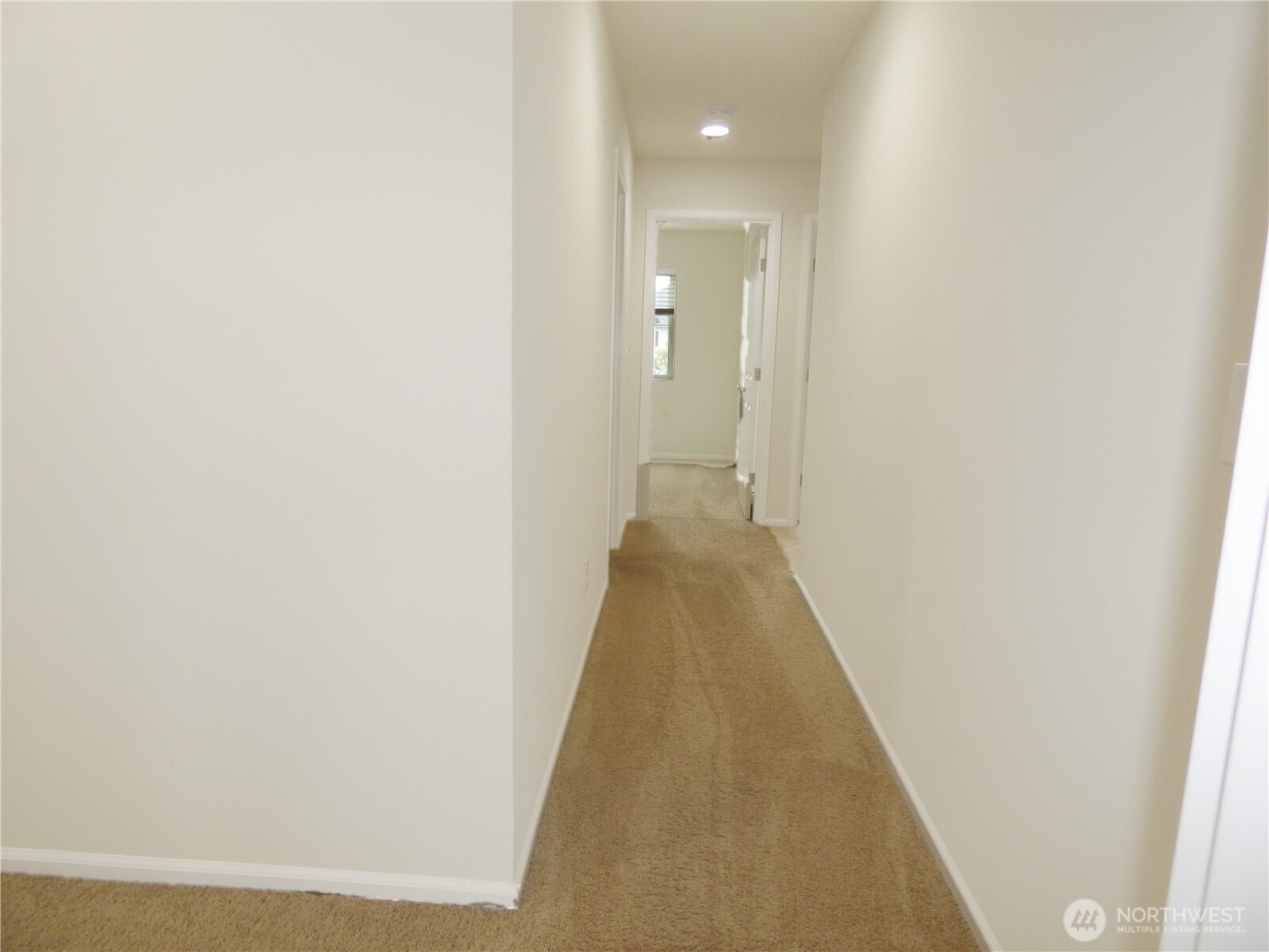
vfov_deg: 66.0
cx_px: 634
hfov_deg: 81.7
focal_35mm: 20
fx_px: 733
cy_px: 476
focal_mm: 3.58
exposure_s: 1/30
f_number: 2.8
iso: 100
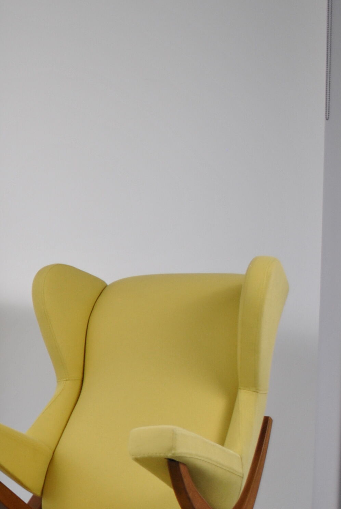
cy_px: 462
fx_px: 1105
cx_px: -99
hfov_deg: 16.6
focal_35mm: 78
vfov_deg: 25.1
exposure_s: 1/25
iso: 200
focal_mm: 20
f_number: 4
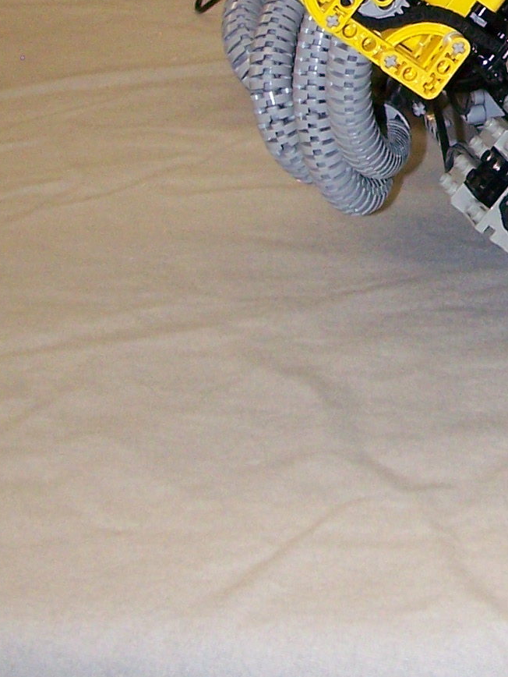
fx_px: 2424
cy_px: 2
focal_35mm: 124
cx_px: 655
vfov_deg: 15.6
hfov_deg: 11.7
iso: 160
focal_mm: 6.3
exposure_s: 1/60
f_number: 2.8
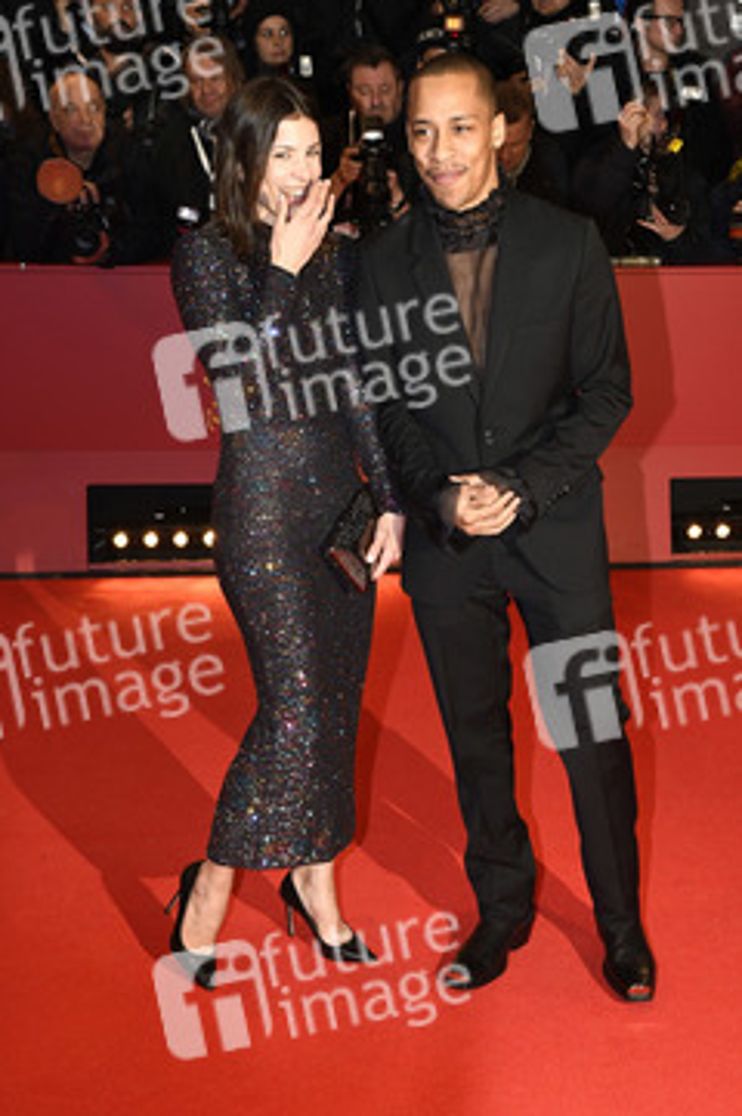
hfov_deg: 26.4
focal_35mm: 51
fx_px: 1580
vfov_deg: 38.9
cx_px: 402
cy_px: 522
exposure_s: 1/250
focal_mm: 31
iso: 800
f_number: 6.3
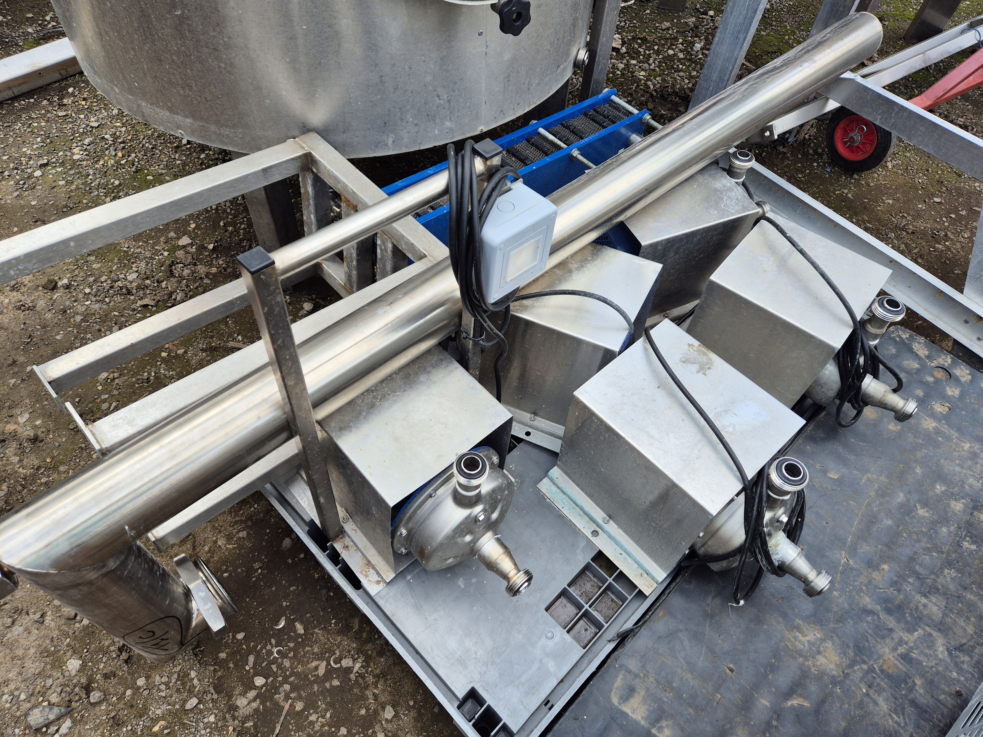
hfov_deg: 73.9
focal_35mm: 23
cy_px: 368
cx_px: 492
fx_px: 653
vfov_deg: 58.9
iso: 25
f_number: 1.8
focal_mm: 5.4
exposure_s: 1/566
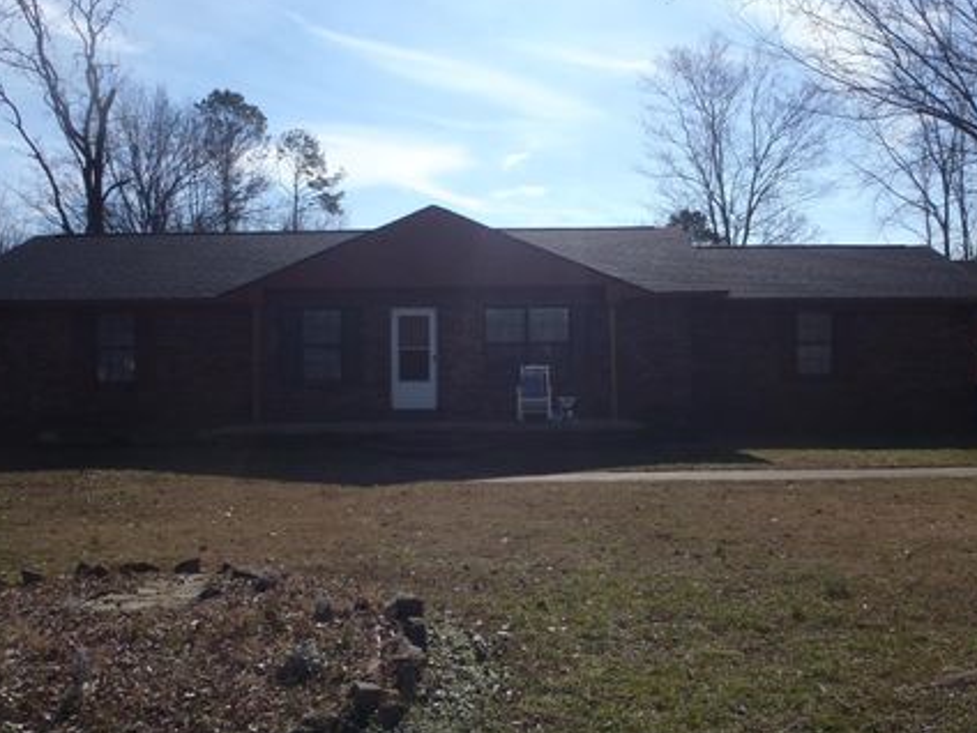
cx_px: 475
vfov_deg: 42.8
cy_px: 308
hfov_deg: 55.3
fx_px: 931
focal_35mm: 33
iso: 80
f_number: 5.6
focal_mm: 5
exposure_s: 1/640
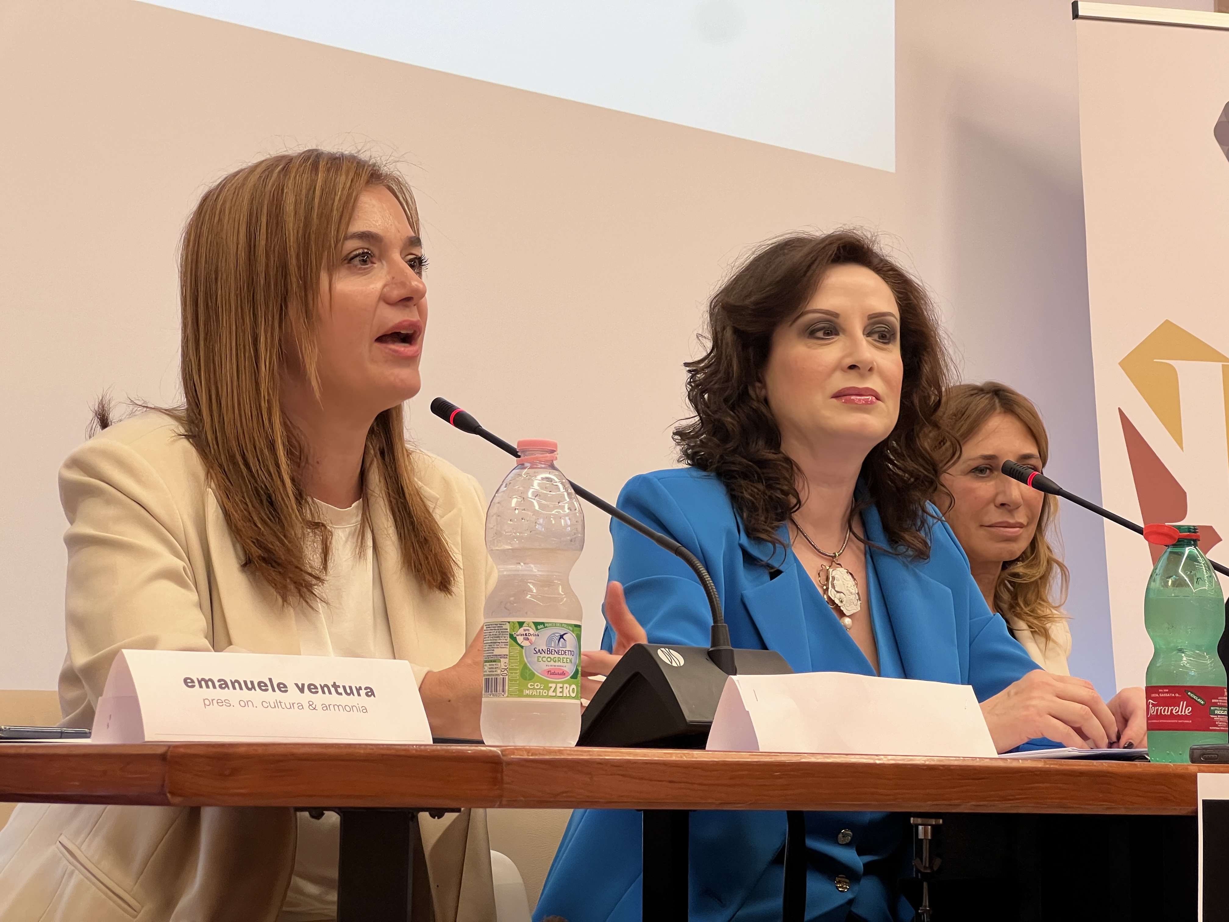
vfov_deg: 19.1
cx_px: 614
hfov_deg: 25.3
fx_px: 2734
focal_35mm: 77
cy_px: 461
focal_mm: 9
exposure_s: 1/50
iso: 160
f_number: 2.8
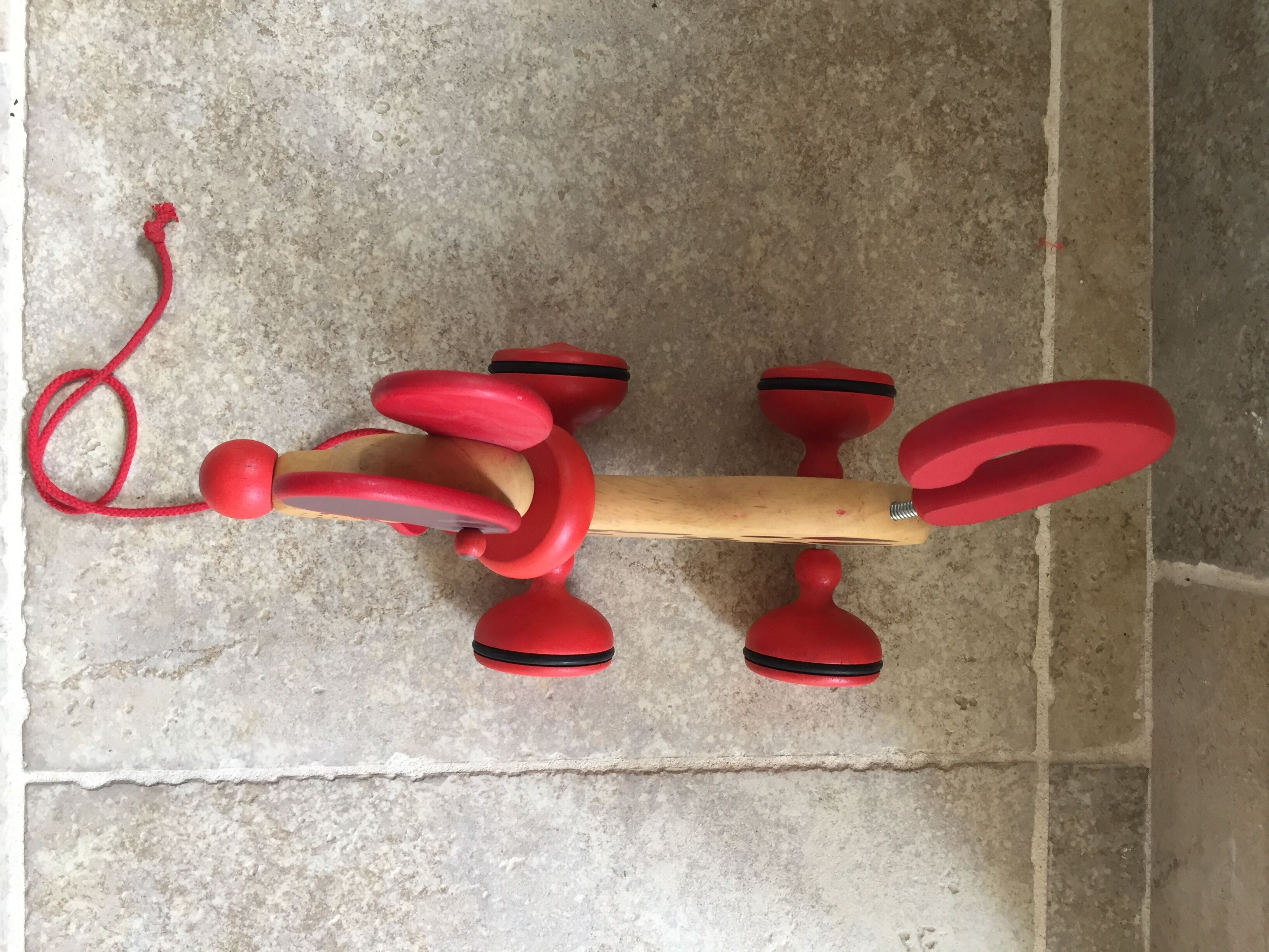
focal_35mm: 29
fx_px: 1063
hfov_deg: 61.7
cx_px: 634
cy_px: 476
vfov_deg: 48.2
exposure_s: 1/33
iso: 100
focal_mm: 4.15
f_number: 2.2
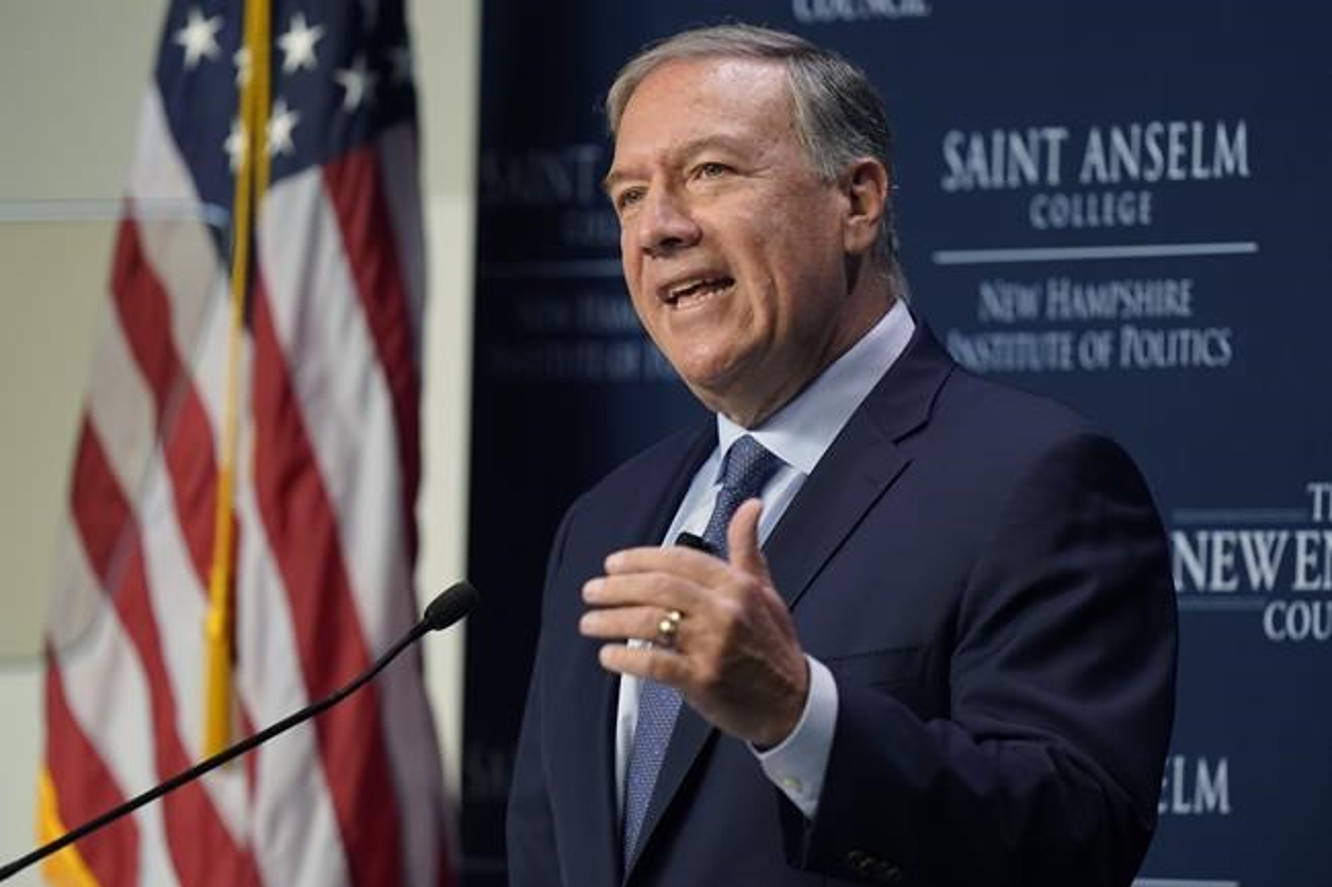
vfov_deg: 3.4
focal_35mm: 400
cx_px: 666
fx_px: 14795
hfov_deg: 5.2
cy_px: 444
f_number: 3.5
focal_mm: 400
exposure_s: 1/500
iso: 4000
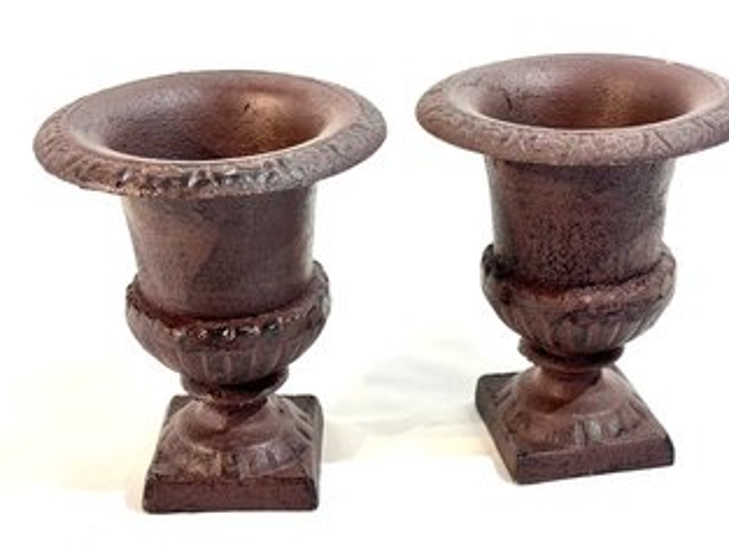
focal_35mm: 57
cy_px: 283
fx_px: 1199
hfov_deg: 33.8
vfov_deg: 25.6
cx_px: 395
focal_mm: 5.96
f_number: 1.6
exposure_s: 1/60
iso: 32
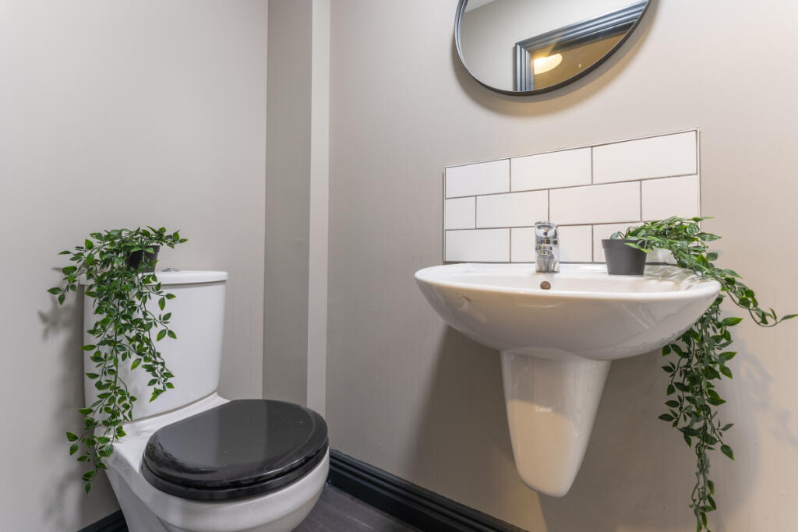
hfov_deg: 104.2
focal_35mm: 14
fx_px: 310
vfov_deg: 81.2
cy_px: 266
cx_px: 399
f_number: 6.3
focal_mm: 14
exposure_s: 1/2.5
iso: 100
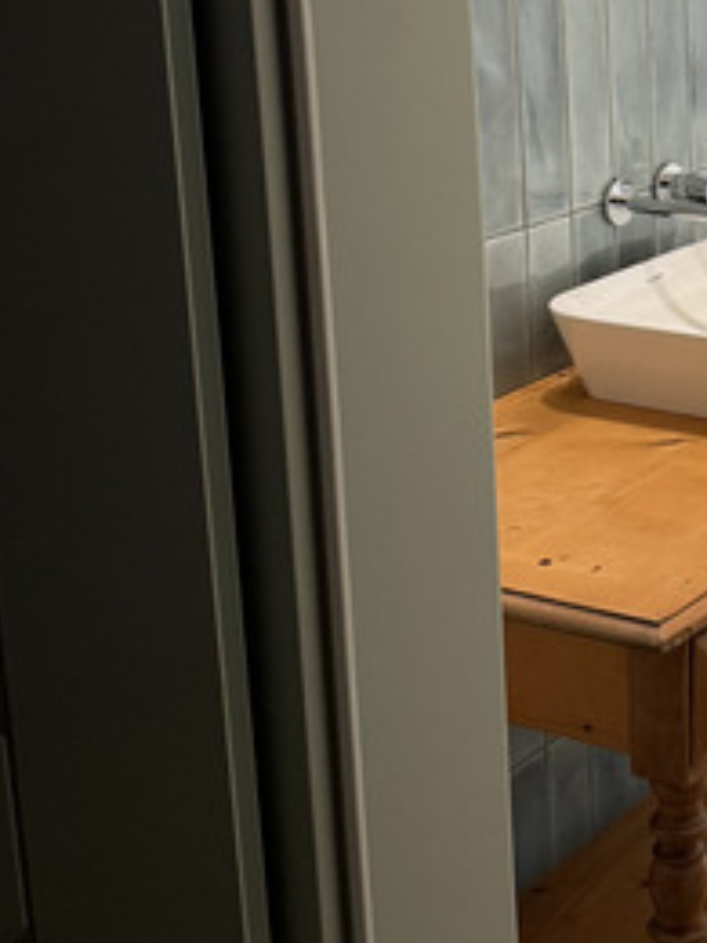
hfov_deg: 18.8
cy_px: 192
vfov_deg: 26.9
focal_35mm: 71
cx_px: 990
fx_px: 1933
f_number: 1.78
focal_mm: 6.76
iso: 160
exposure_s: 1/50
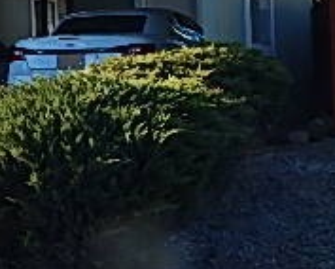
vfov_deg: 12.8
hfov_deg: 14.6
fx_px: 1191
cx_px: -214
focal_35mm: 120
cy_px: 34
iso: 125
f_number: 3.3
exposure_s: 1/800
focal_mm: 6.1
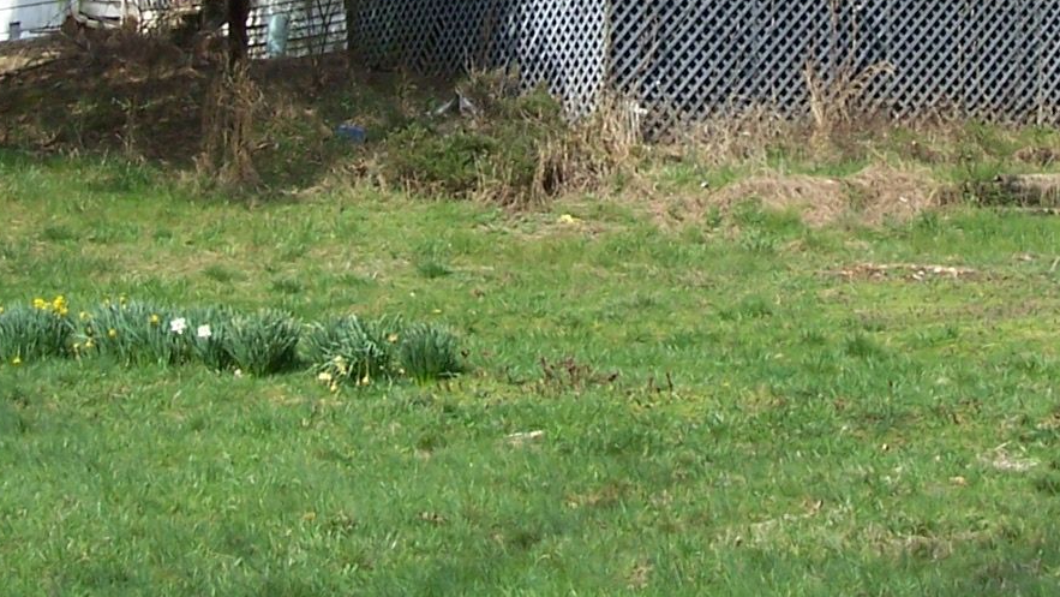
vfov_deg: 11.0
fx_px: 3036
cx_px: 637
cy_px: -114
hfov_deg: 19.8
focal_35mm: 108
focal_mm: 6.3
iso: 80
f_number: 4
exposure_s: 1/750
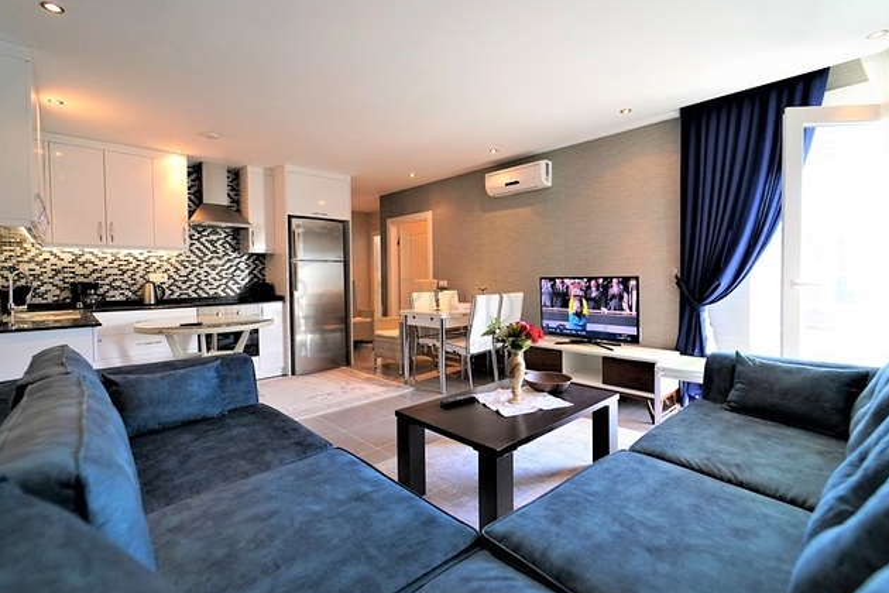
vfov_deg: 73.7
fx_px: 395
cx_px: 452
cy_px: 289
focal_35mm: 16
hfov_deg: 96.7
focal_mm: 14
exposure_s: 1/160
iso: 1250
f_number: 4
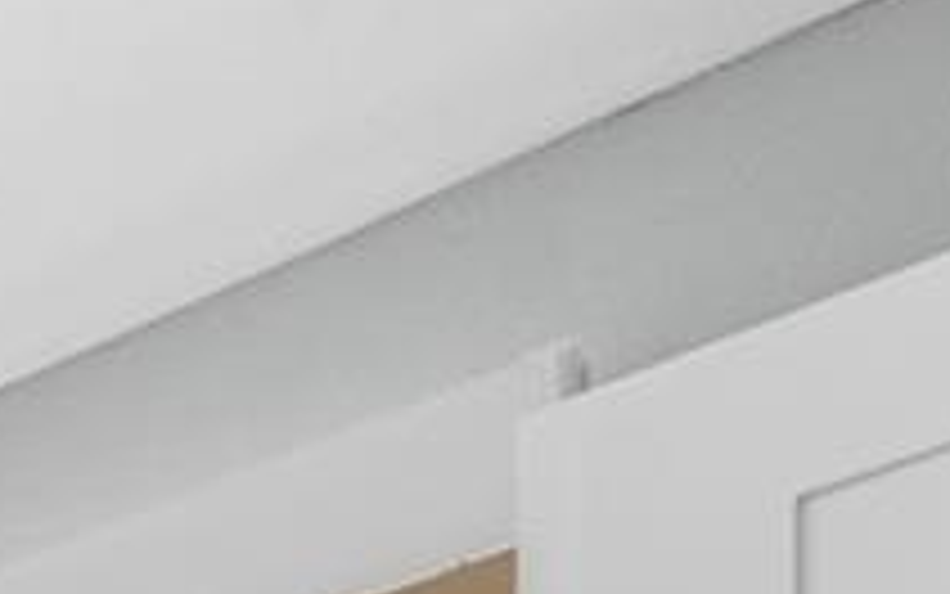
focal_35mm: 108
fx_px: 2797
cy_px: 2228
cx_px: -1941
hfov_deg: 11.2
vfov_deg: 8.2
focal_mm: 14
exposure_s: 1/100
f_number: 9
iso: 200
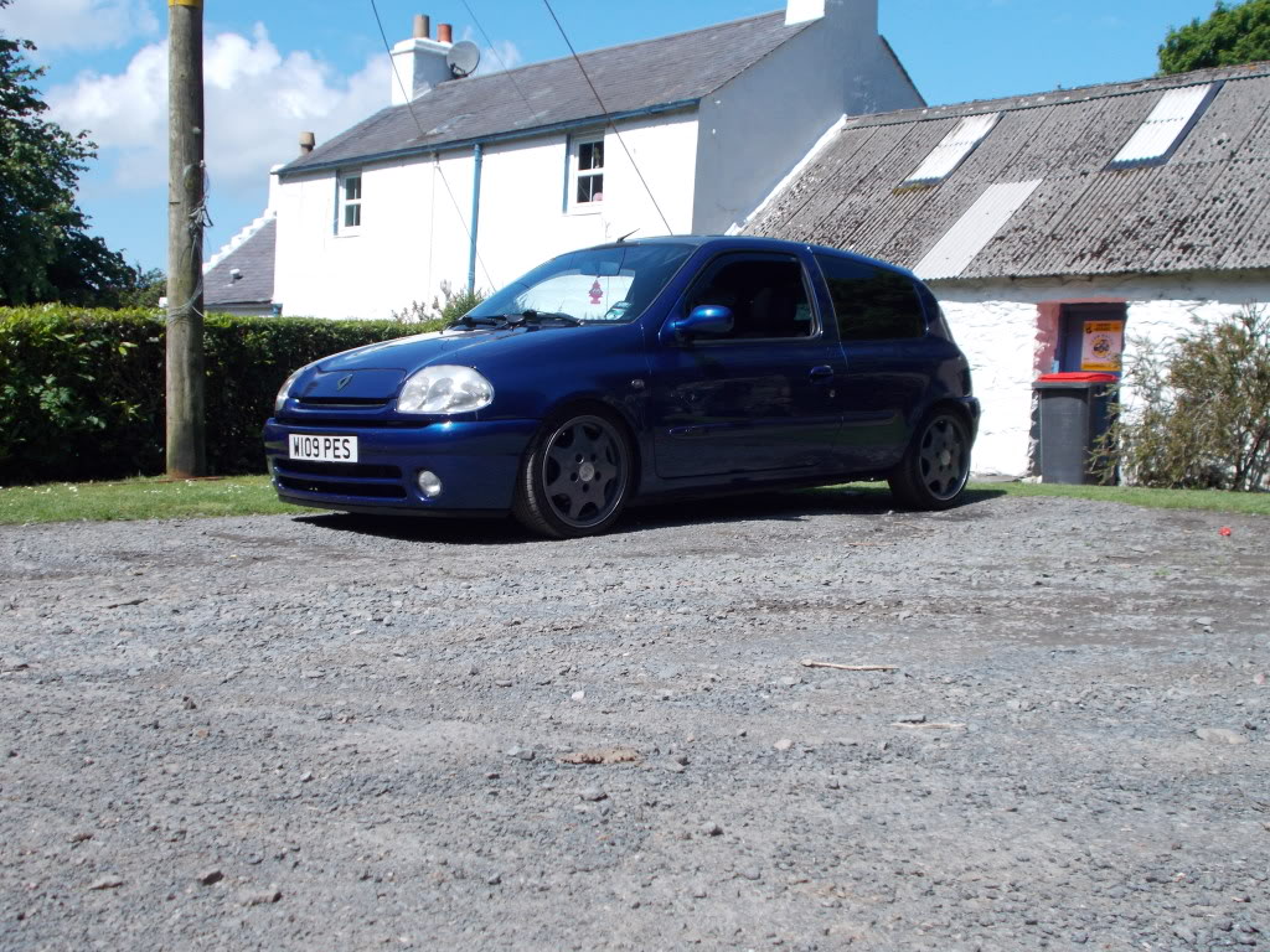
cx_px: 635
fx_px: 1431
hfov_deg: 47.9
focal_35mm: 39
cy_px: 476
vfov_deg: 36.8
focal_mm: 6.9
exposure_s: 1/100
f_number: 9.8
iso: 80
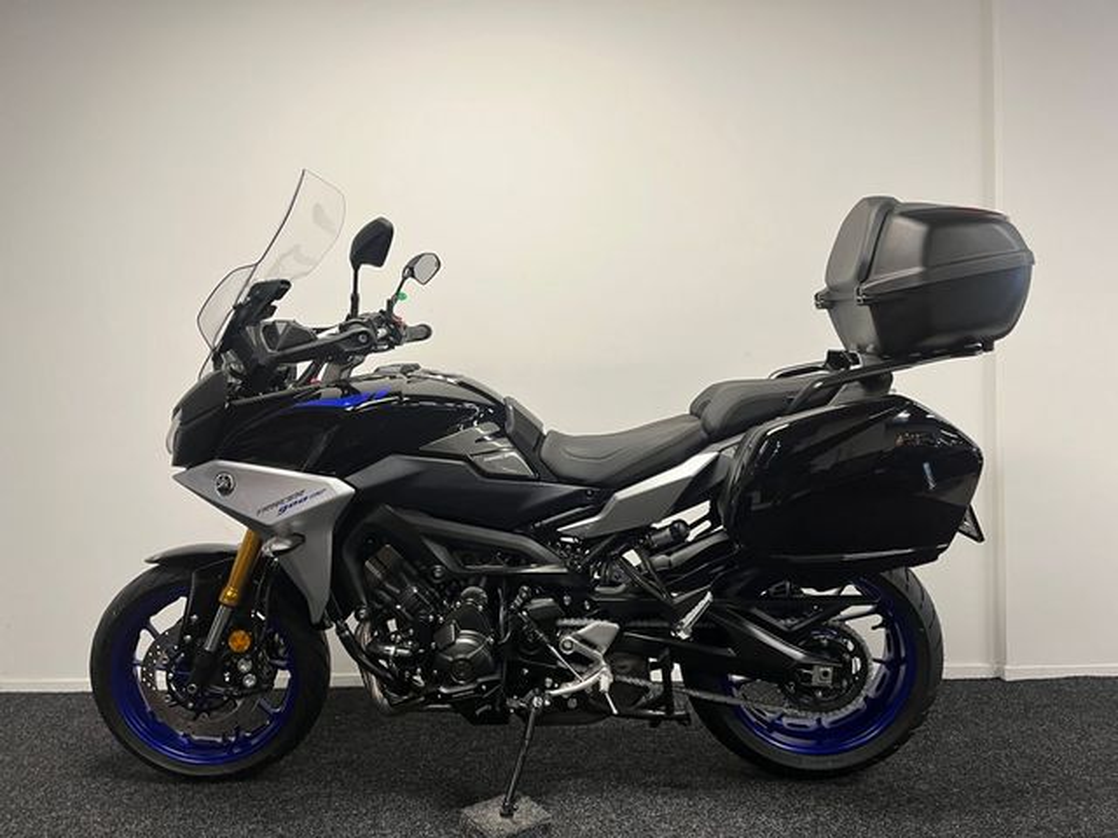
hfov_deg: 67.3
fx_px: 840
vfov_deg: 53.1
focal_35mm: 26
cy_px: 419
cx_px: 559
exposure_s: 1/50
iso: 80
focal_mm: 5.1
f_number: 1.6
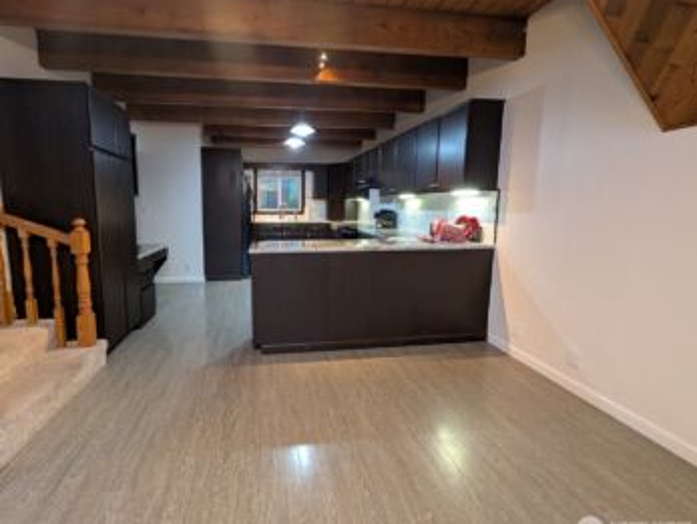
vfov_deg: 81.8
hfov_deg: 97.6
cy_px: 248
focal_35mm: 15
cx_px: 305
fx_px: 302
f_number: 2.2
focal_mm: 1.95
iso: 260
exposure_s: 1/24
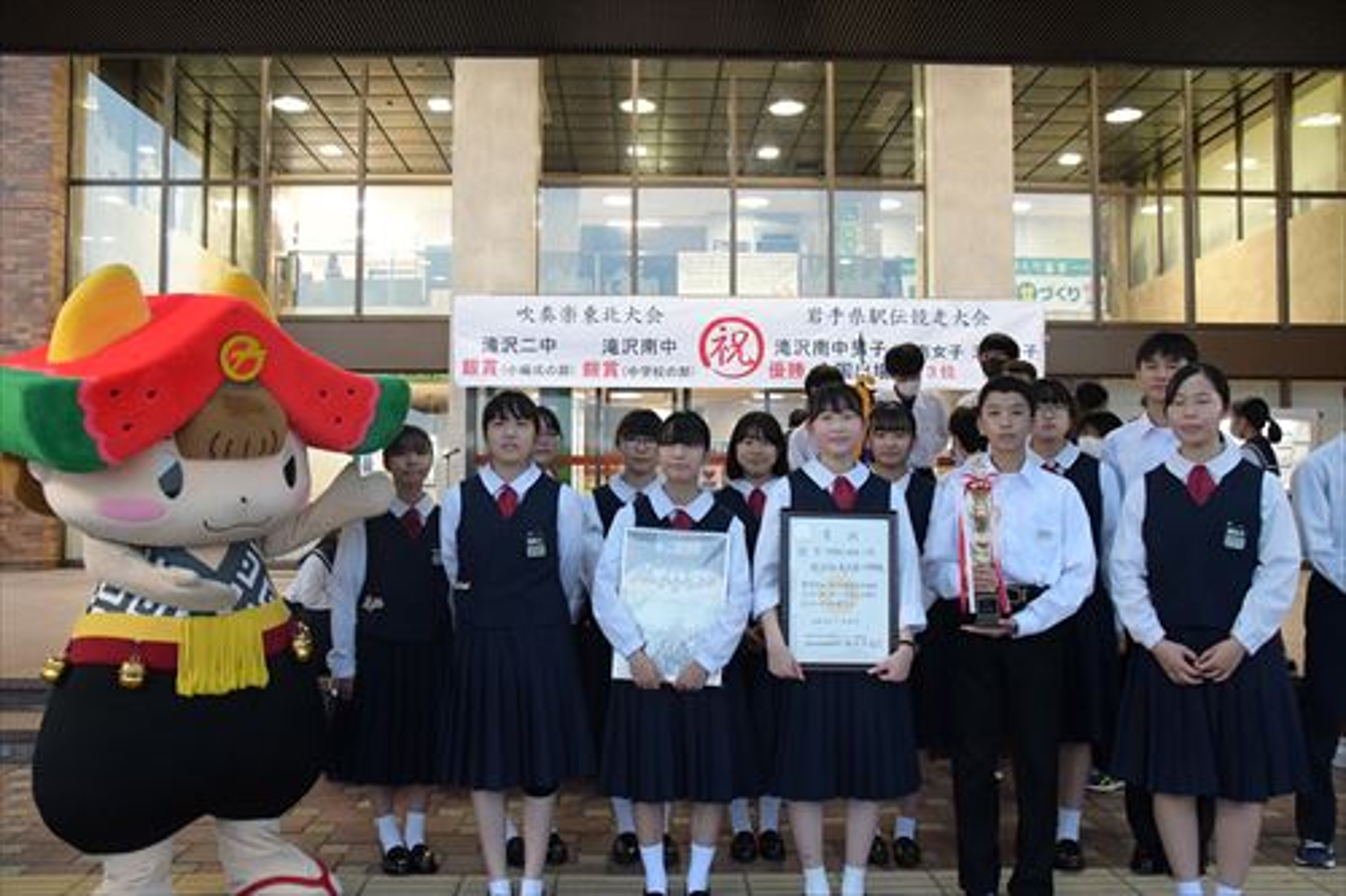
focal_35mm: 32
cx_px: 673
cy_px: 448
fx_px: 1177
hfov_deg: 59.5
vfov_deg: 41.7
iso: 5000
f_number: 5
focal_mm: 21
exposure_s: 1/100
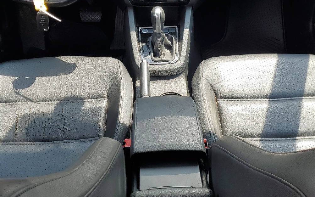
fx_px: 378
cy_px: 65
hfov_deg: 45.3
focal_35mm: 44
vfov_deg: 29.0
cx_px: 166
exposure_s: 1/556
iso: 50
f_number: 1.5
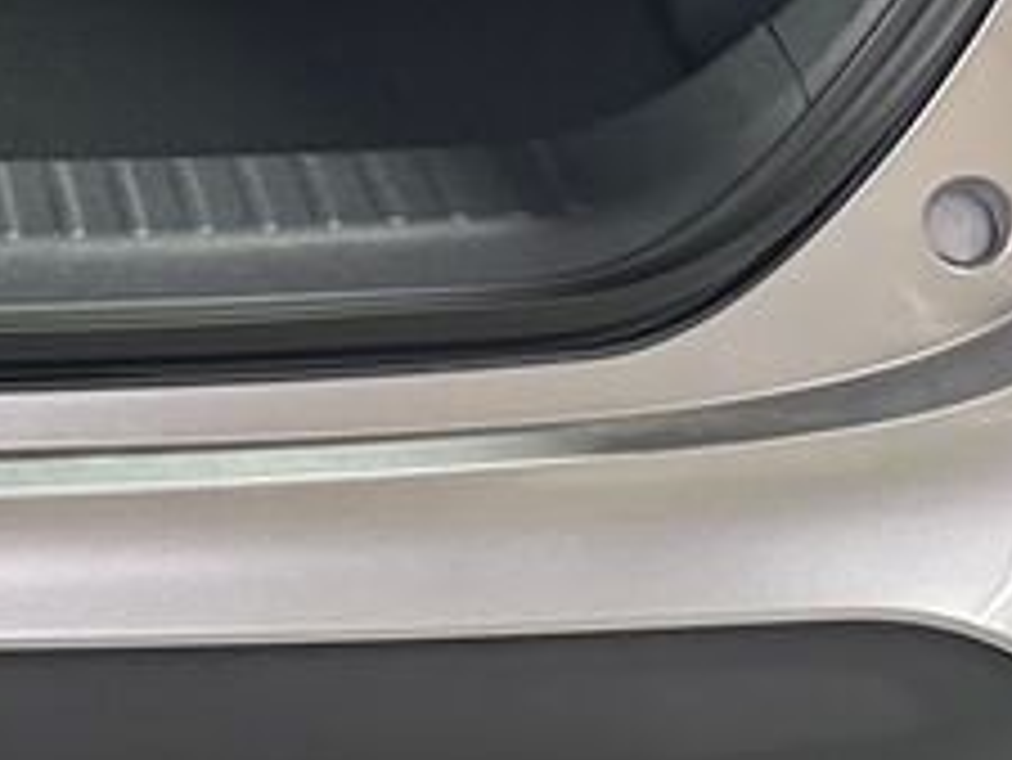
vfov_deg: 12.5
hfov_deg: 16.5
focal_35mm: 109
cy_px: -580
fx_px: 3188
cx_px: -486
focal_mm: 6.86
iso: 640
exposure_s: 1/33
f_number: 1.78
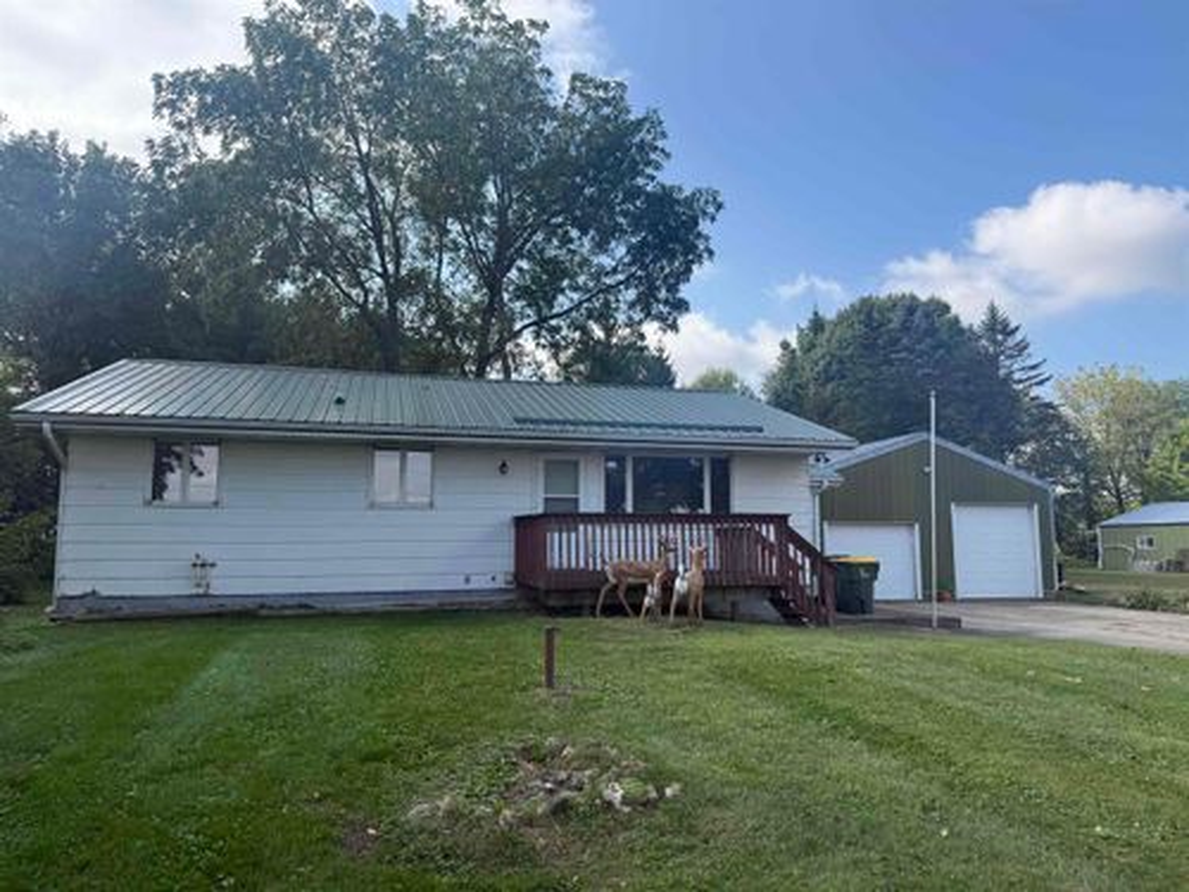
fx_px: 824
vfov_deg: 56.8
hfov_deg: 71.6
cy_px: 446
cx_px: 594
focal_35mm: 24
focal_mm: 6.76
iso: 100
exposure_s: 1/2703
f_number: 1.78
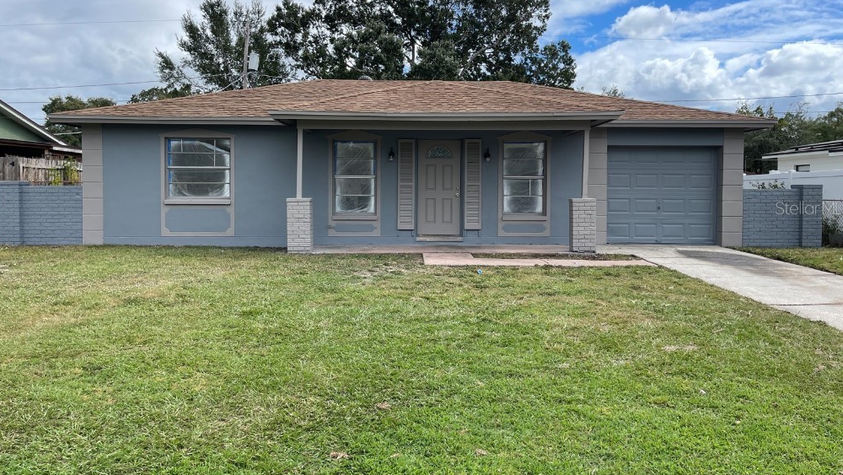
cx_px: 423
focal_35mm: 29
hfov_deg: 66.1
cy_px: 208
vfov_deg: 40.1
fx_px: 648
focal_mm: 5.1
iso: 32
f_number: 1.6
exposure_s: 1/3003
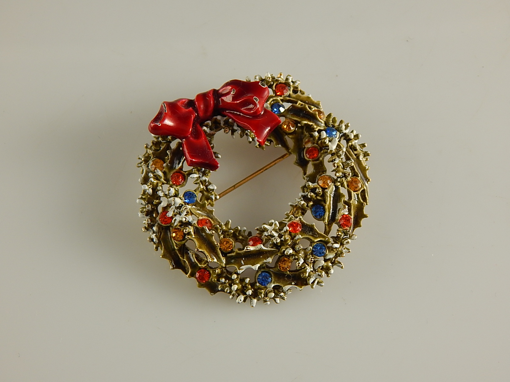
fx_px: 796
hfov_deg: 35.5
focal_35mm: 54
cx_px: 255
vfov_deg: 27.0
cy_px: 191
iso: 160
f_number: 3.8
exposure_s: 1/30
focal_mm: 9.7
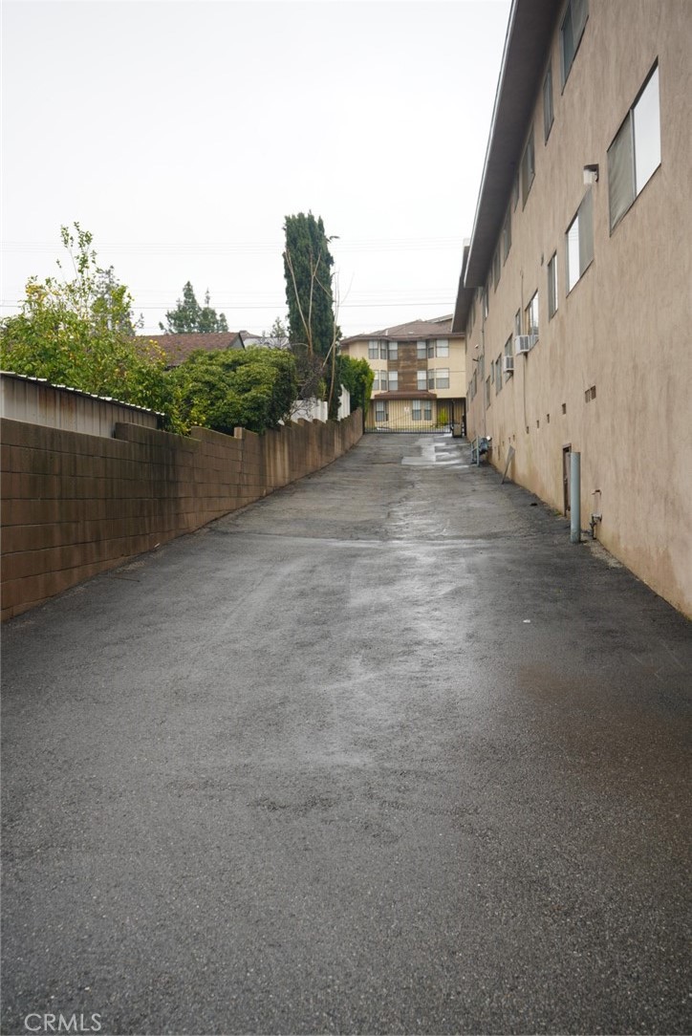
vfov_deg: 54.4
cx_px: 346
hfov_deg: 37.9
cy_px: 518
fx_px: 1008
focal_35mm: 35
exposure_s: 1/100
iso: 100
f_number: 7.1
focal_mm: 35
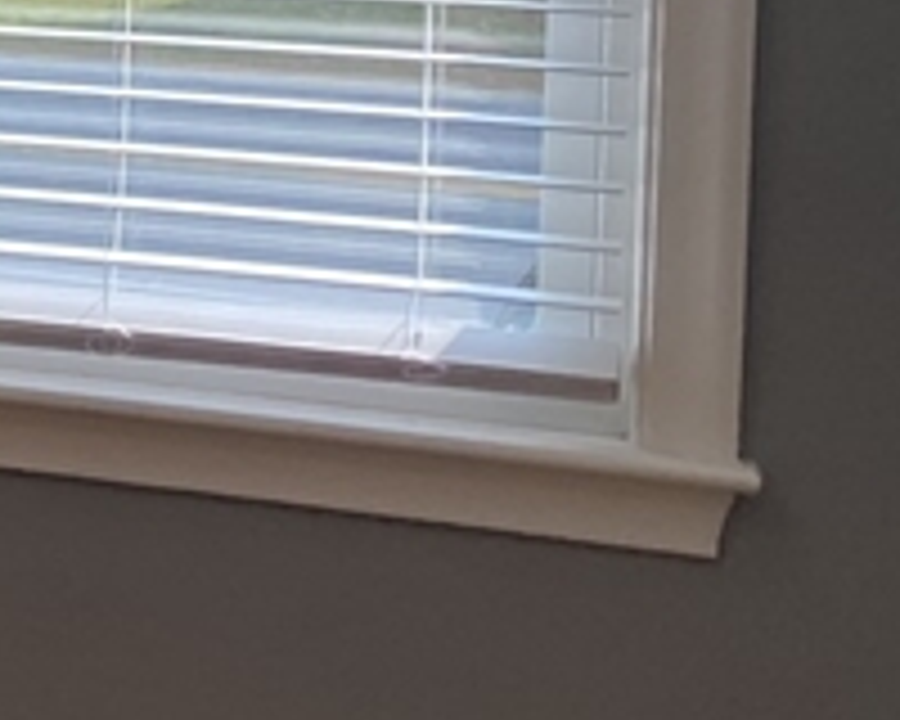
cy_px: -99
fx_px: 3463
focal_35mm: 130
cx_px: -1318
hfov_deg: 11.8
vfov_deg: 11.7
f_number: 1.8
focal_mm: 4.25
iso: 32
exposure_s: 1/208
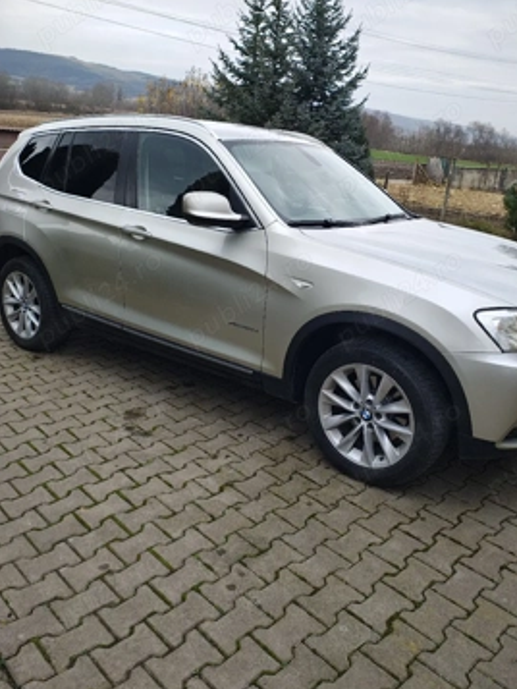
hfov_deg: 49.7
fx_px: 557
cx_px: 287
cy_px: 322
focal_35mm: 28
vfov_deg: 63.4
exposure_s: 1/100
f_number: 1.4
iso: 150
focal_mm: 5.89
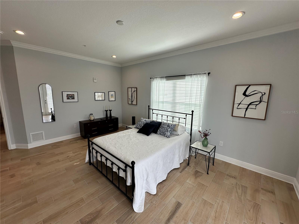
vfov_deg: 85.7
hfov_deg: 102.1
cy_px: 112
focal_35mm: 14
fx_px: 121
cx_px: 150
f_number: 2.2
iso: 40
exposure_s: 1/218
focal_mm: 2.22
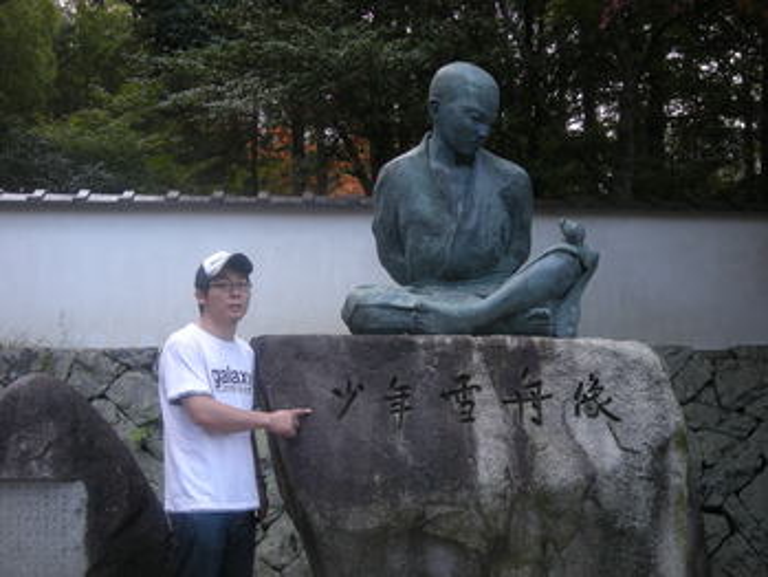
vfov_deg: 32.9
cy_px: 288
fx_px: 977
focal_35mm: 44
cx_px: 384
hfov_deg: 42.9
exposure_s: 1/55
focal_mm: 7.1
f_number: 3.1
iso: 67
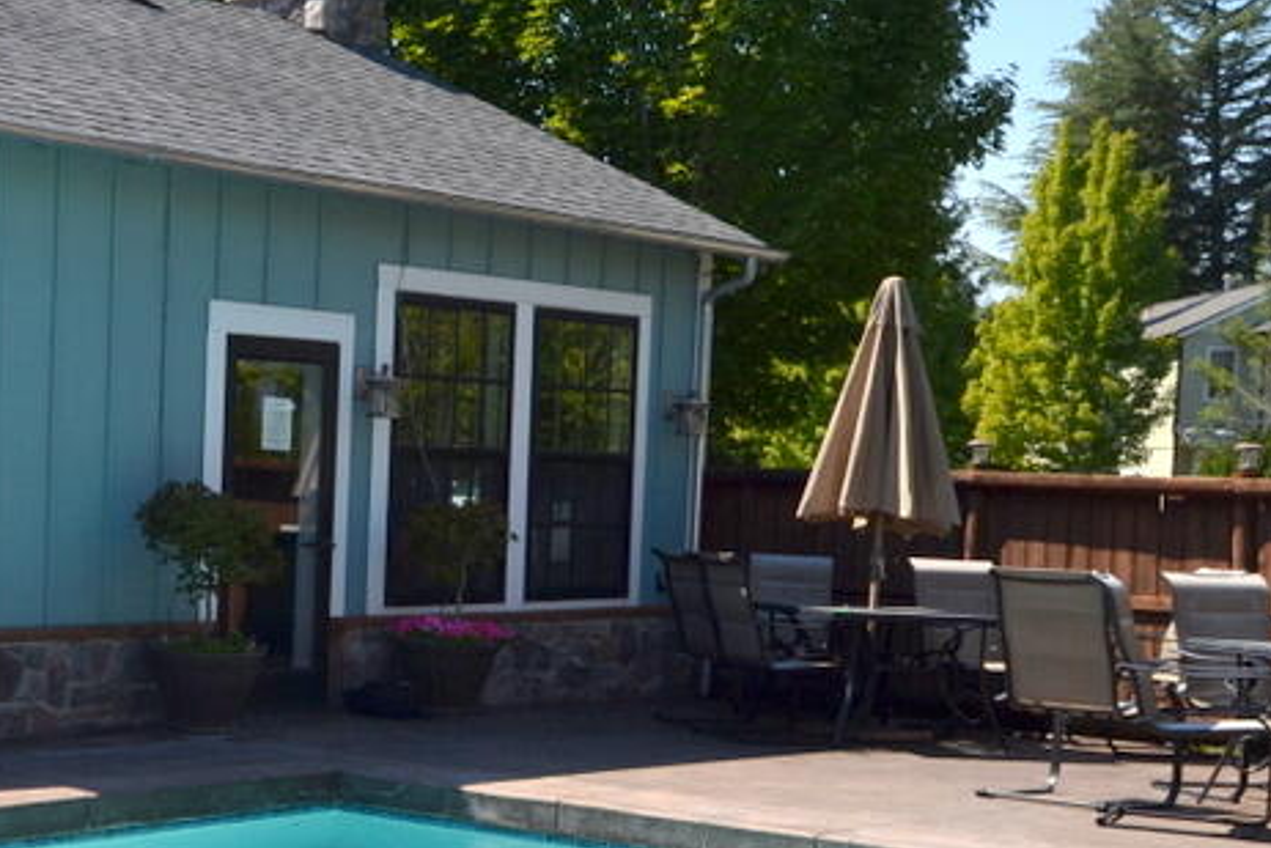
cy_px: 653
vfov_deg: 21.4
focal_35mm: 63
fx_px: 2225
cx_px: -41
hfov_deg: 29.5
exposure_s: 1/200
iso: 100
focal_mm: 18
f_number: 10
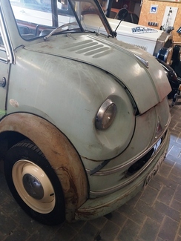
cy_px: 98
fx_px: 223
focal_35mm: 32
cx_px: 85
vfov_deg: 56.4
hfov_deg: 44.2
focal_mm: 4
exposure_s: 1/33.3
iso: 320
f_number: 1.8
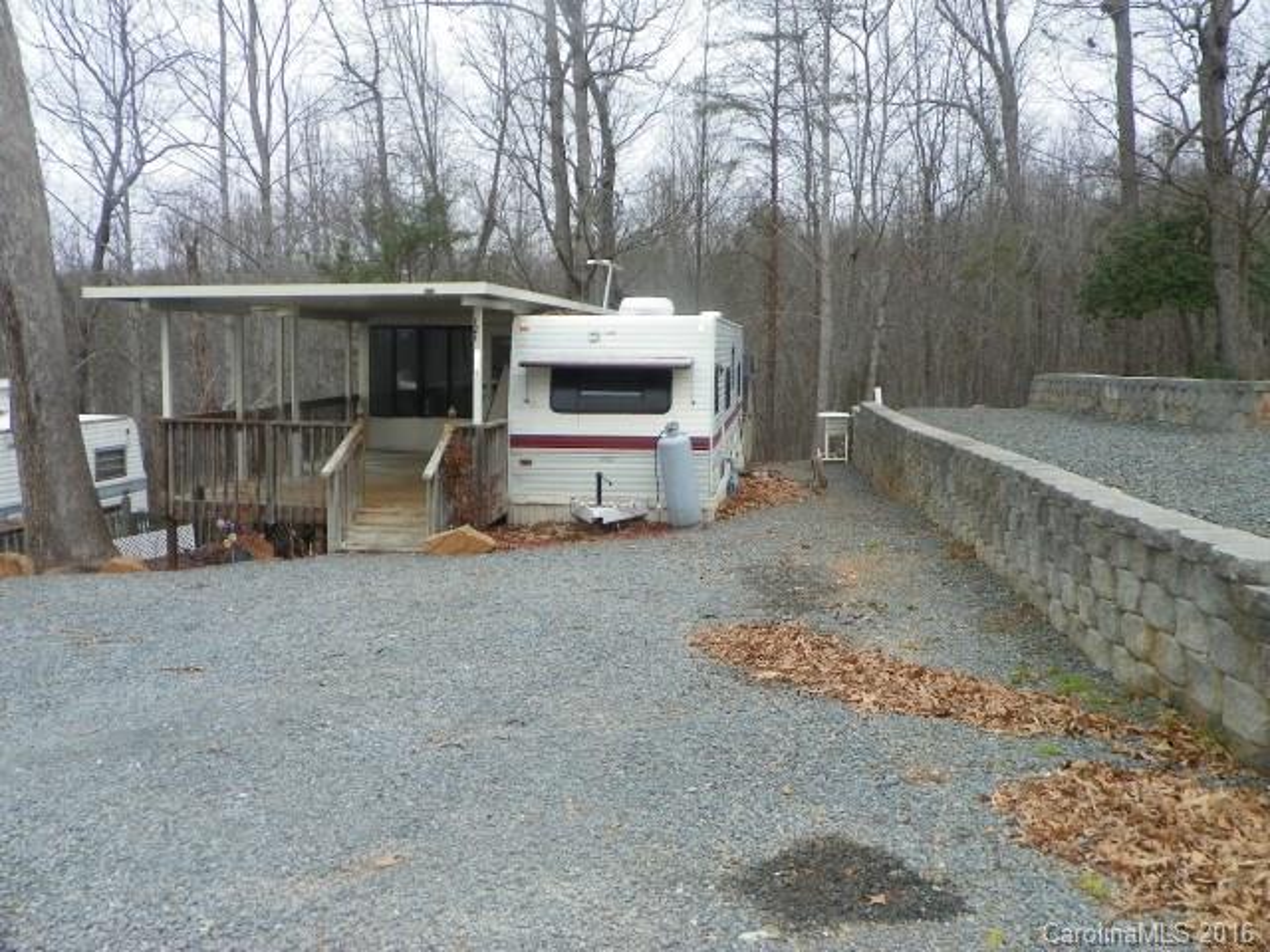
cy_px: 476
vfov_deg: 42.9
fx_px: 1211
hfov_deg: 55.4
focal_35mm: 33
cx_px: 635
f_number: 3.2
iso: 64
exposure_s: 1/320
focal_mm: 5.9
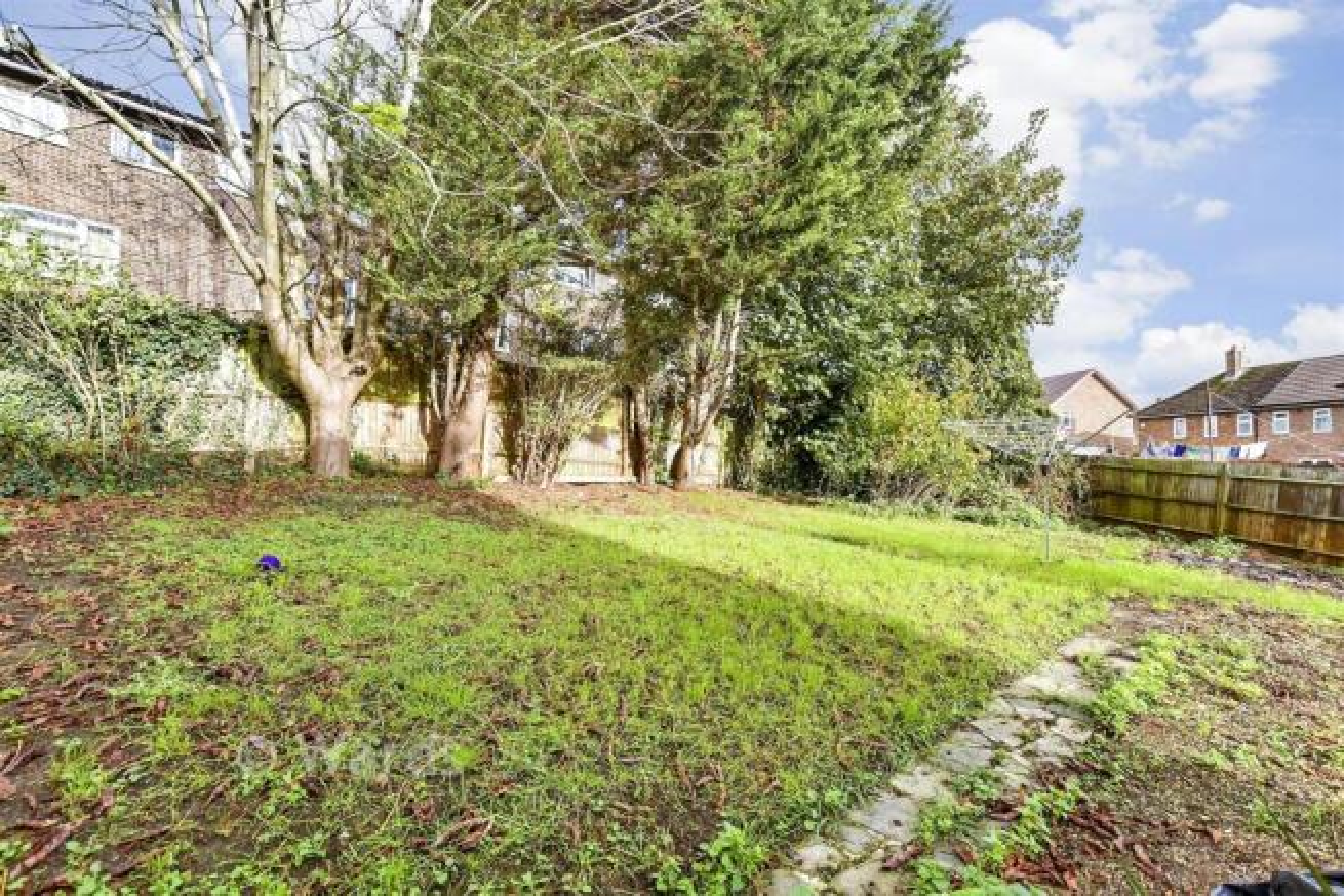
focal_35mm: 15
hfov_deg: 100.4
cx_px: 672
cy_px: 448
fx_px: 560
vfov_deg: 77.4
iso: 320
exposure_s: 1/400
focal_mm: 10
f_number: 8
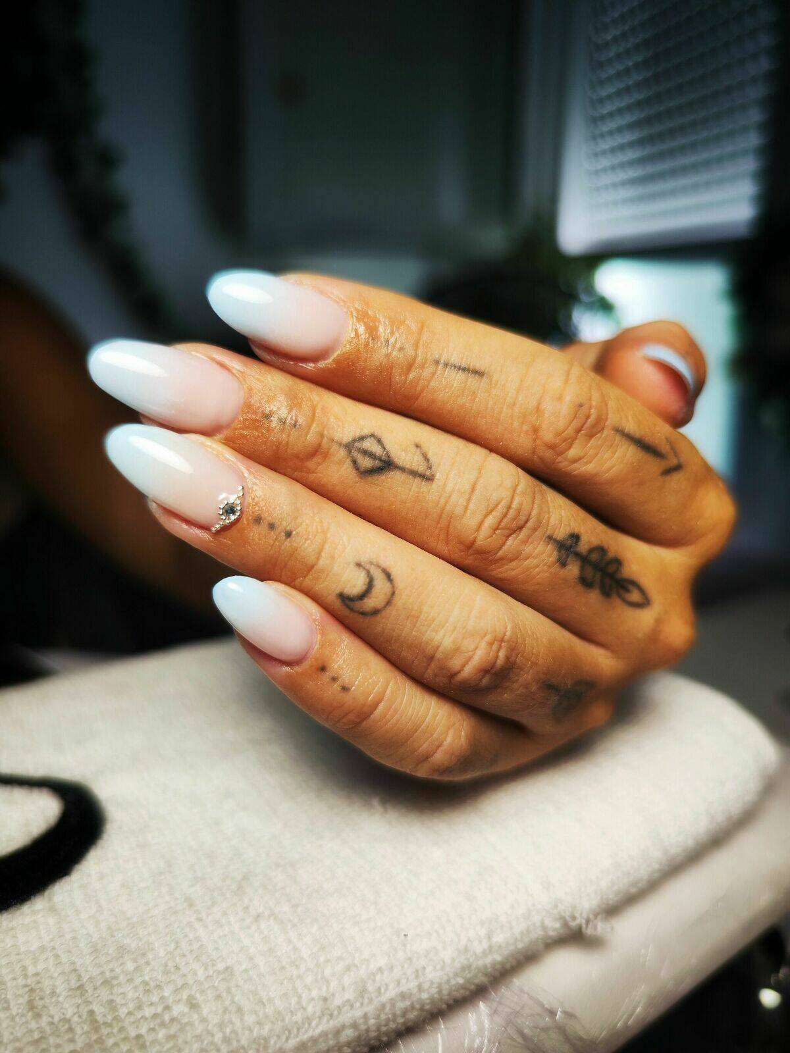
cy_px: 526
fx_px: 700
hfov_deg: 58.9
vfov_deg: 73.9
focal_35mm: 23
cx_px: 395
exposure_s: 1/100
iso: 71
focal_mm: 7.01
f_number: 1.69
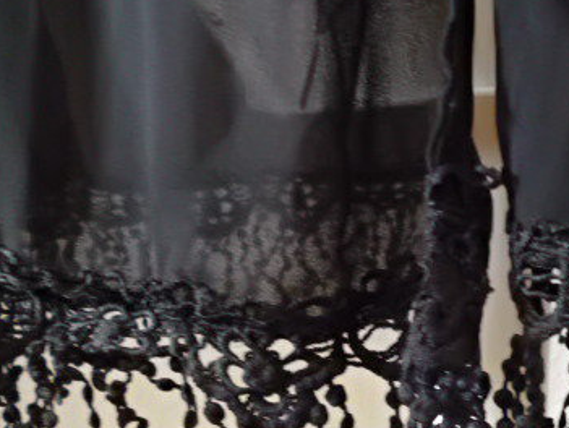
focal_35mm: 51
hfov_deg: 36.1
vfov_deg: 27.8
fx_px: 839
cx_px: 462
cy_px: 365
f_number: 3.1
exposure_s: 1/13
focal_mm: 5
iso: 800
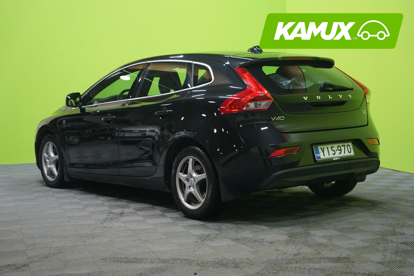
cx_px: 207
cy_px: 138
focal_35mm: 62
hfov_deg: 32.4
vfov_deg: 21.9
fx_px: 713
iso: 1000
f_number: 4.5
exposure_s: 1/20
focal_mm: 62
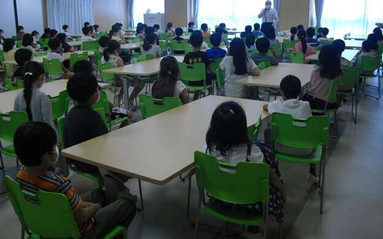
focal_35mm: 39
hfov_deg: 50.4
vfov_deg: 32.7
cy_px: 106
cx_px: 192
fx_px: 407
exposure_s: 1/60
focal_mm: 6.3
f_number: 3.1
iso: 100
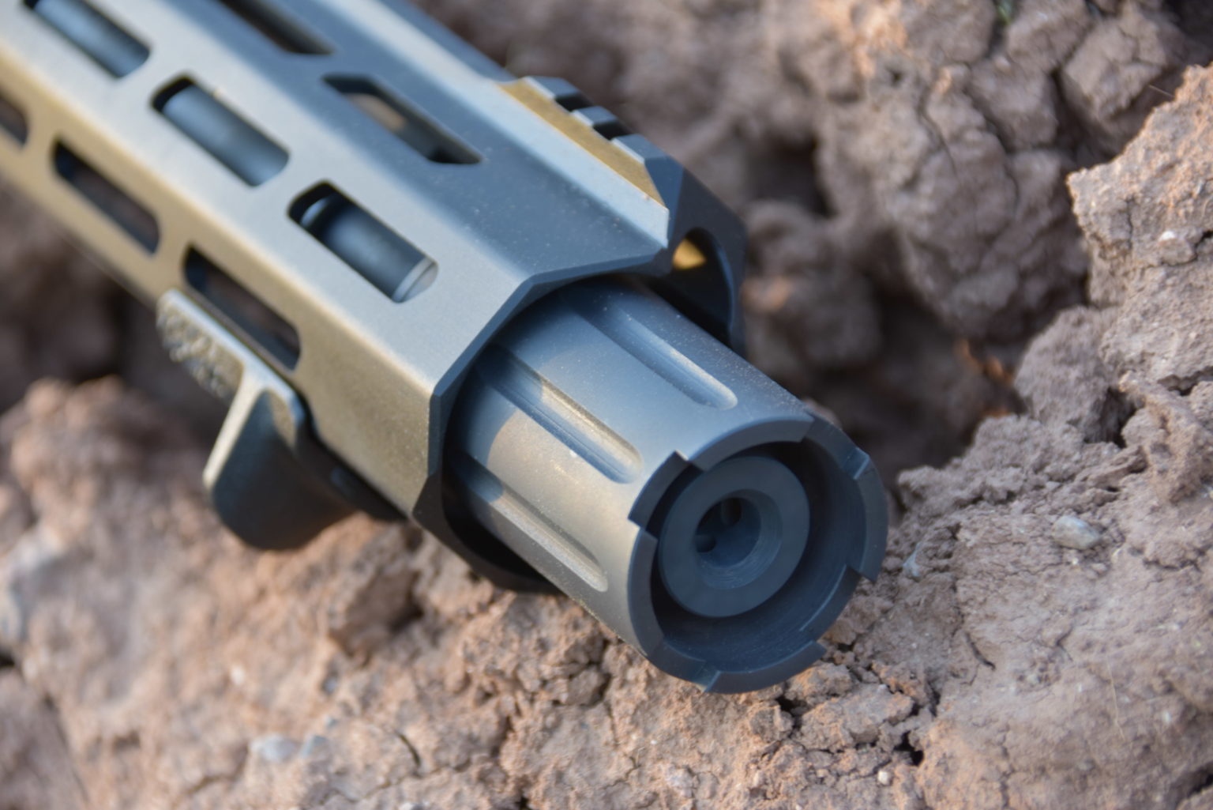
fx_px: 8341
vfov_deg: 5.6
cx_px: 606
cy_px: 405
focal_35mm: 248
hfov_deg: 8.3
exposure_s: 1/13
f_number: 6
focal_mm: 165
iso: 160
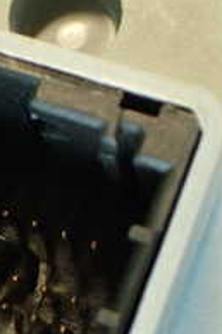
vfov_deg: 19.6
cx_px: -43
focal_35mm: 103
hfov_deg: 12.9
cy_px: 284
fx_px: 954
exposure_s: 1/30
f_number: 2.4
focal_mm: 5.79
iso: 320
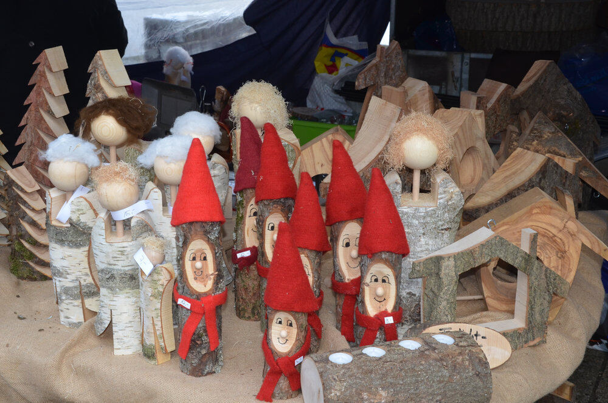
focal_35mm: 57
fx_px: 961
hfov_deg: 35.1
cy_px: 202
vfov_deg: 23.7
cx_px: 304
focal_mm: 38
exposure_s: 1/200
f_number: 11
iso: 800
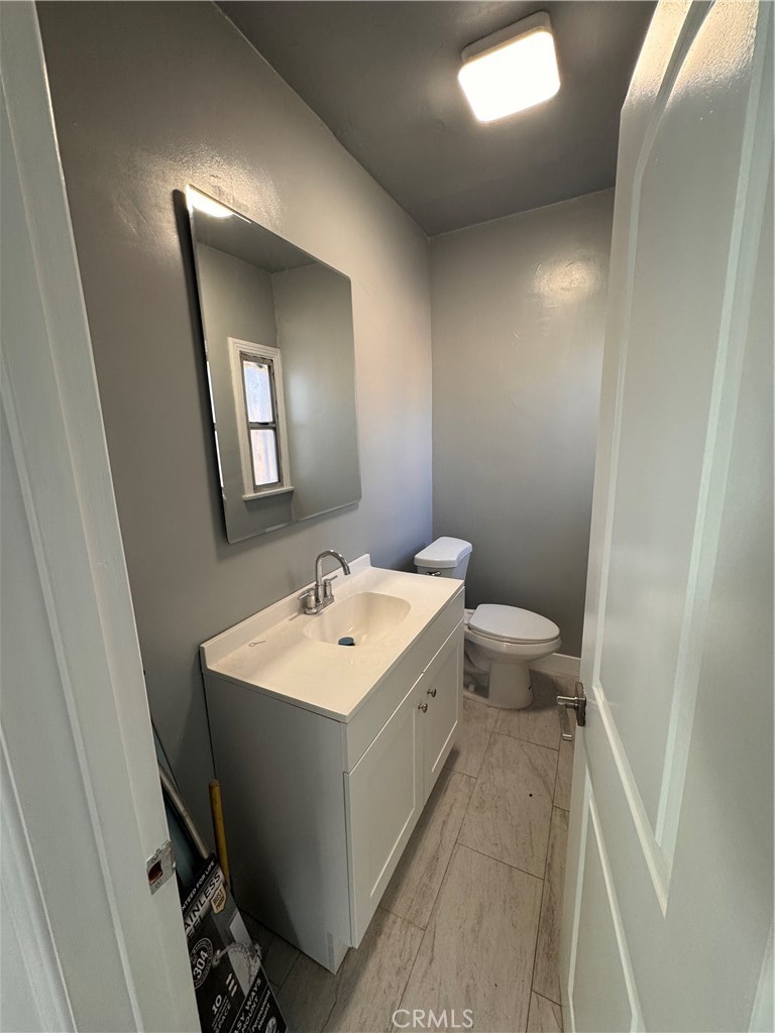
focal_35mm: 14
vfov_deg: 102.1
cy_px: 516
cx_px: 388
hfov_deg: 85.7
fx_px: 418
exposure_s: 1/120
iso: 250
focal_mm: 2.22
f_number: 2.2
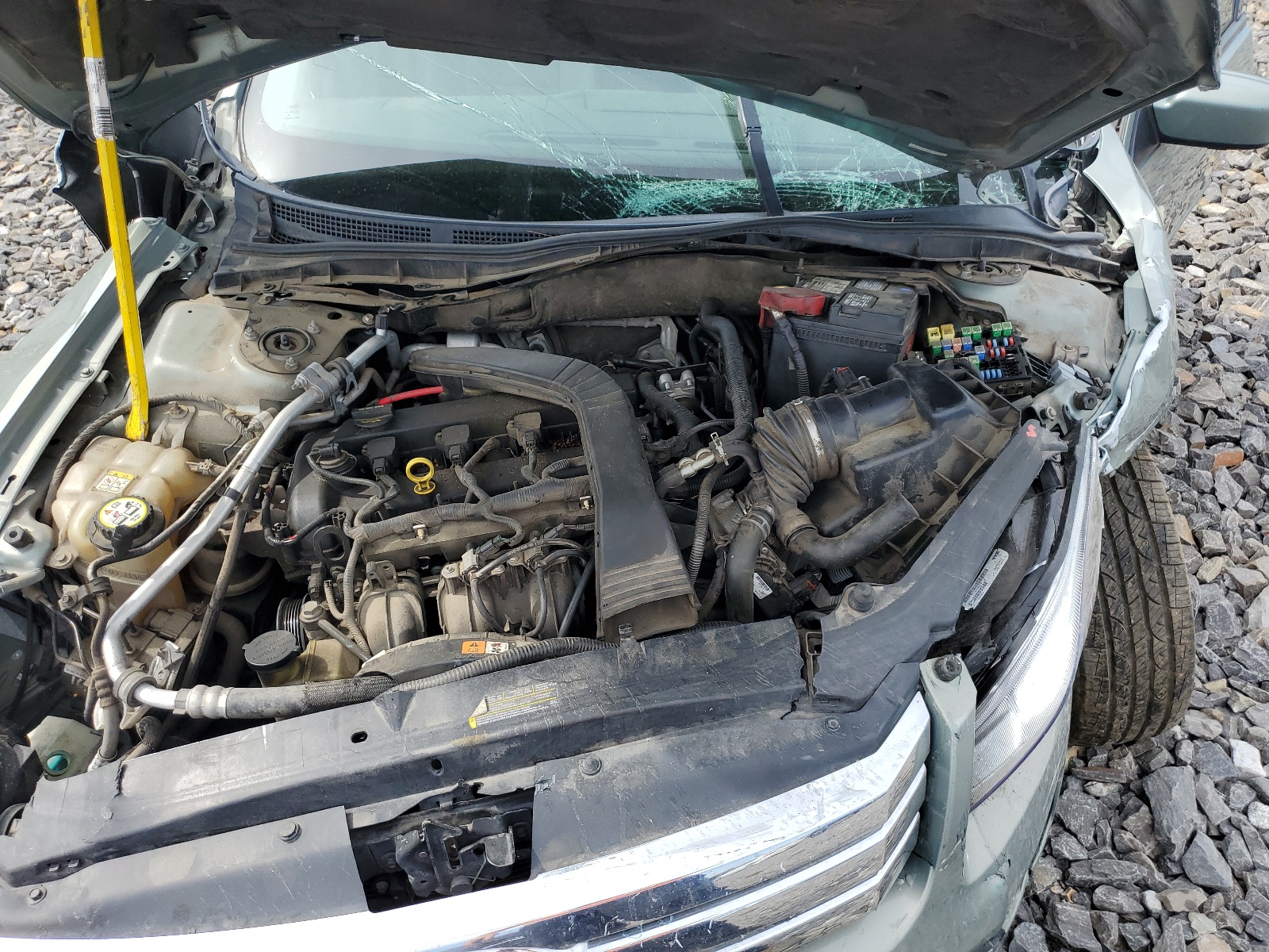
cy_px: 476
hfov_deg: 67.3
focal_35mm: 26
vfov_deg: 53.1
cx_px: 634
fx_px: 953
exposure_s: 1/1111
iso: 50
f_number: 1.5
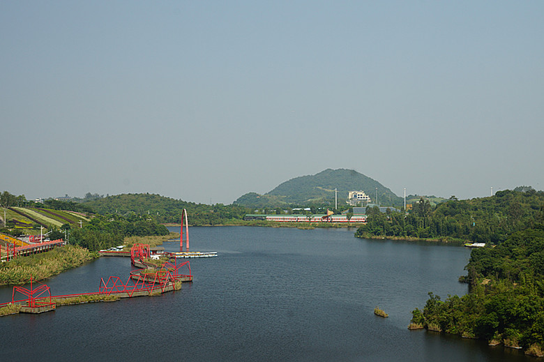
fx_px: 793
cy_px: 181
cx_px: 272
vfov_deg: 25.7
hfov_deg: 37.9
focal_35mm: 52
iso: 100
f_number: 11
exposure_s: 1/100
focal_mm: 35
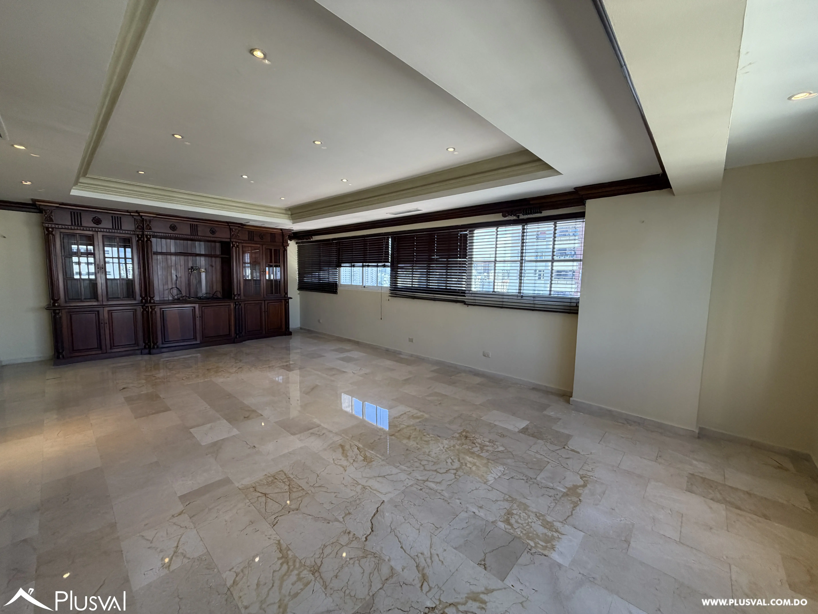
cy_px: 307
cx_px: 409
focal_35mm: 14
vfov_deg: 85.7
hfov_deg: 102.1
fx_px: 331
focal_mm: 2.22
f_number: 2.2
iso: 160
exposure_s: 1/120
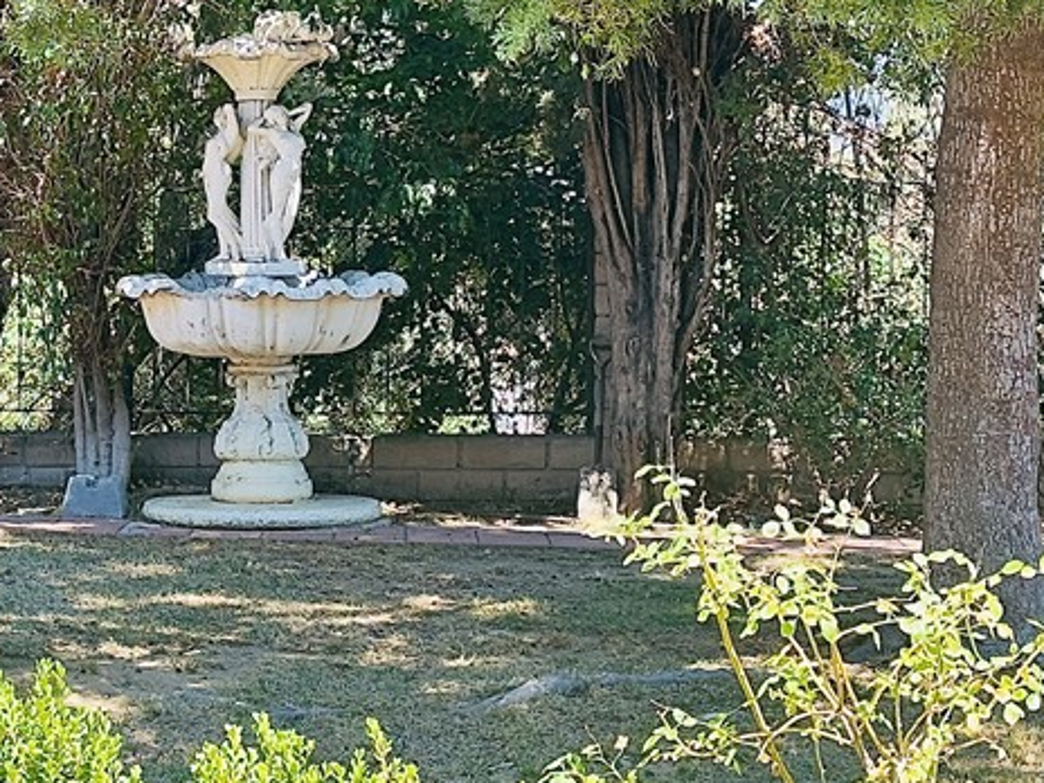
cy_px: 220
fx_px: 3197
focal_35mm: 106
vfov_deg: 13.9
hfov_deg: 18.5
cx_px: 290
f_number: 1.78
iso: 64
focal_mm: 6.86
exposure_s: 1/383
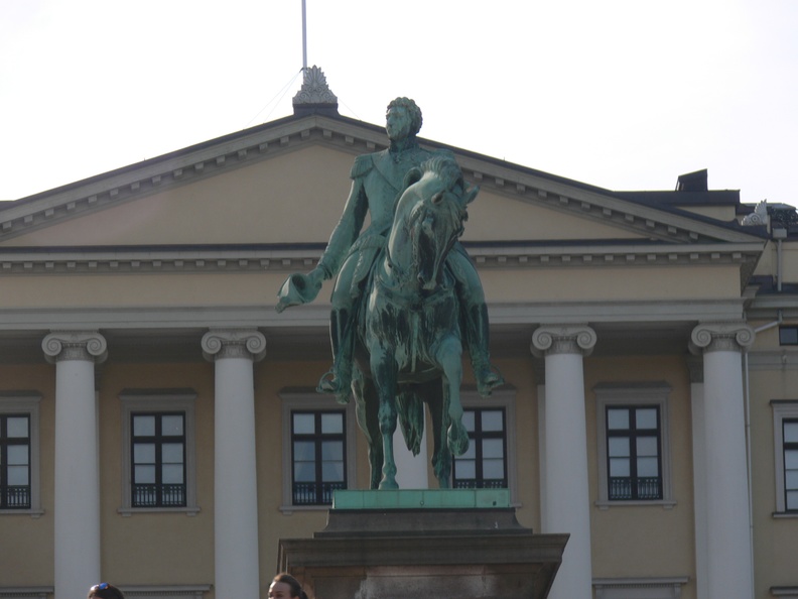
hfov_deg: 9.8
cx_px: 399
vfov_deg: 7.4
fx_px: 4634
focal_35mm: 201
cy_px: 300
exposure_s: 1/125
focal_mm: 42.4
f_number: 5
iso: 80
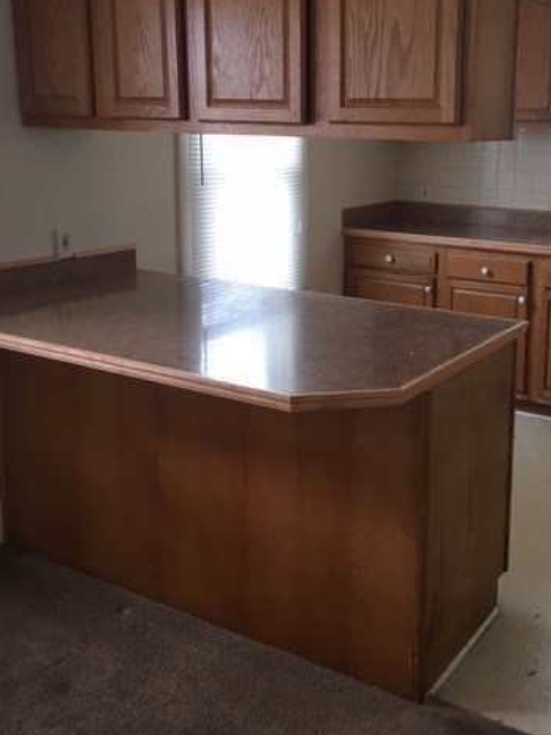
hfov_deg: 35.5
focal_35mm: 40
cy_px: 287
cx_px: 377
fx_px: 849
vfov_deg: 46.5
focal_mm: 4.15
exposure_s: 1/30
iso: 32
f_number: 2.2
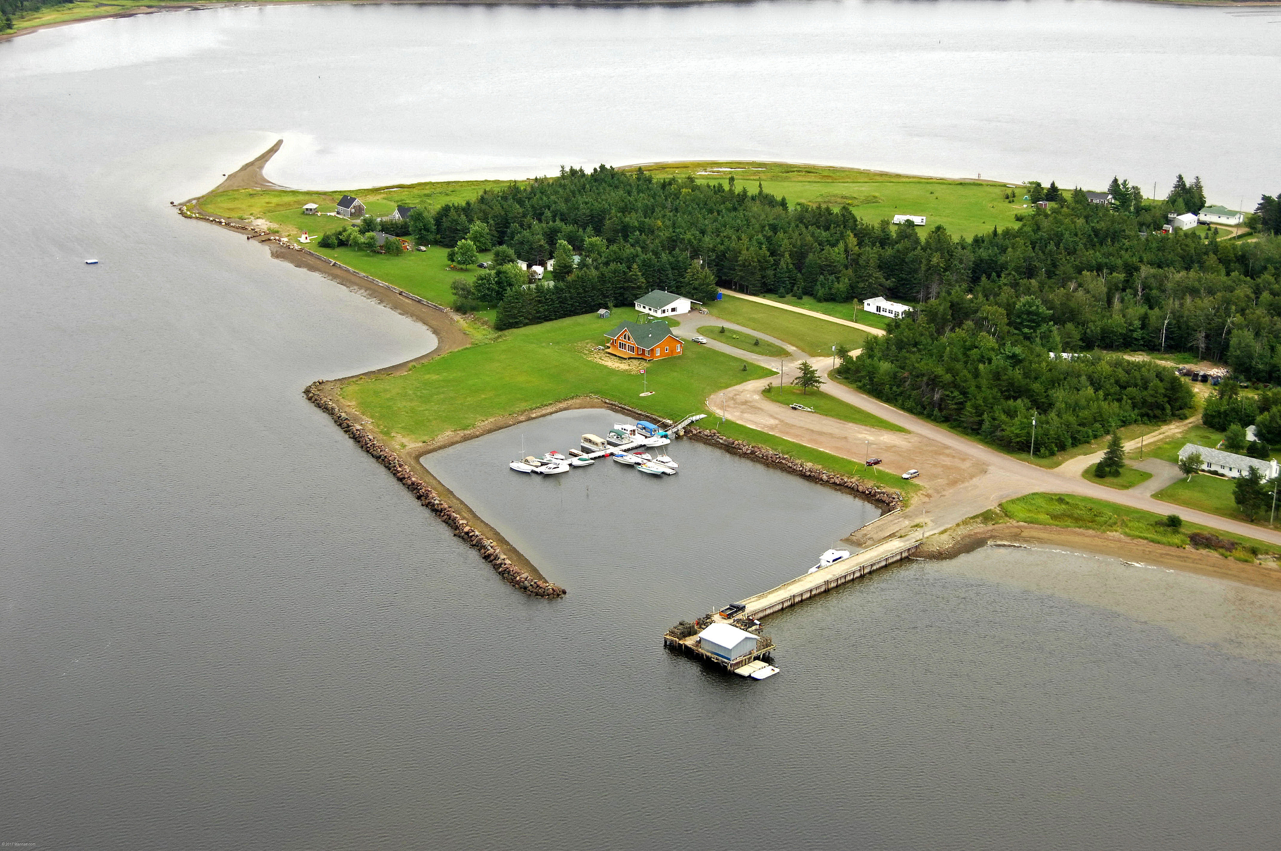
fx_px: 2026
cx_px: 640
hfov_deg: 35.1
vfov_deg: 23.7
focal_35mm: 57
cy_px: 426
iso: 400
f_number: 6
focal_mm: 38
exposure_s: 1/1000
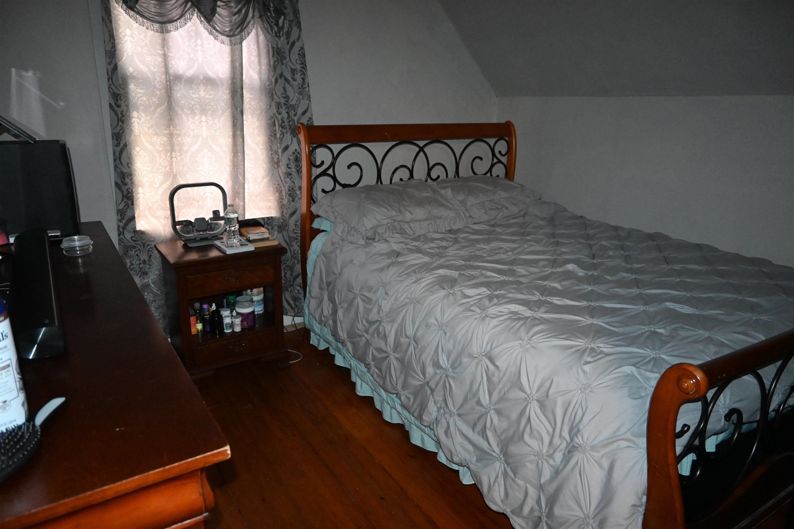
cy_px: 264
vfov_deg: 53.1
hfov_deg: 73.7
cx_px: 397
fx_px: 529
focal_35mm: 24
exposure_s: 1/60
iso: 5000
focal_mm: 16
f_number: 3.5
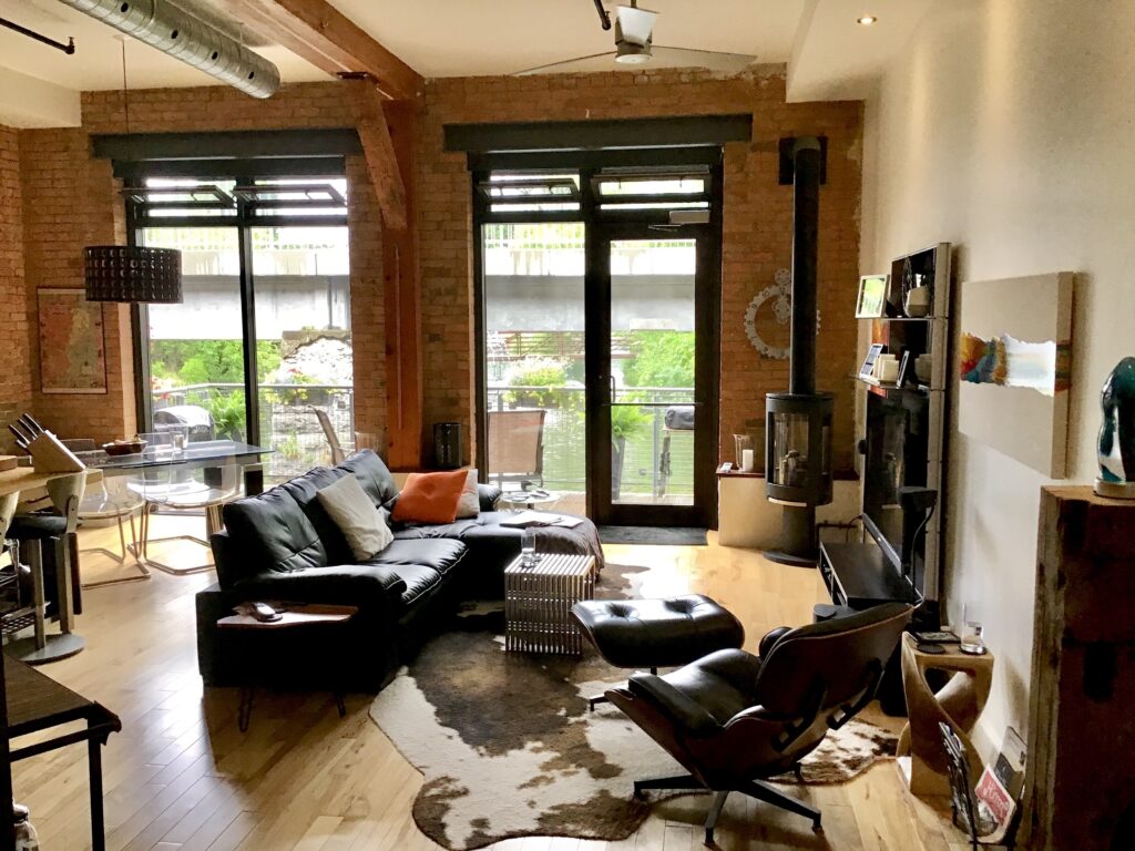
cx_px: 568
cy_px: 426
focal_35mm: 31
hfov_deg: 58.4
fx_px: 1016
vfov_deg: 45.4
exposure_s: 1/30
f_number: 2.4
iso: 32
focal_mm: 3.3
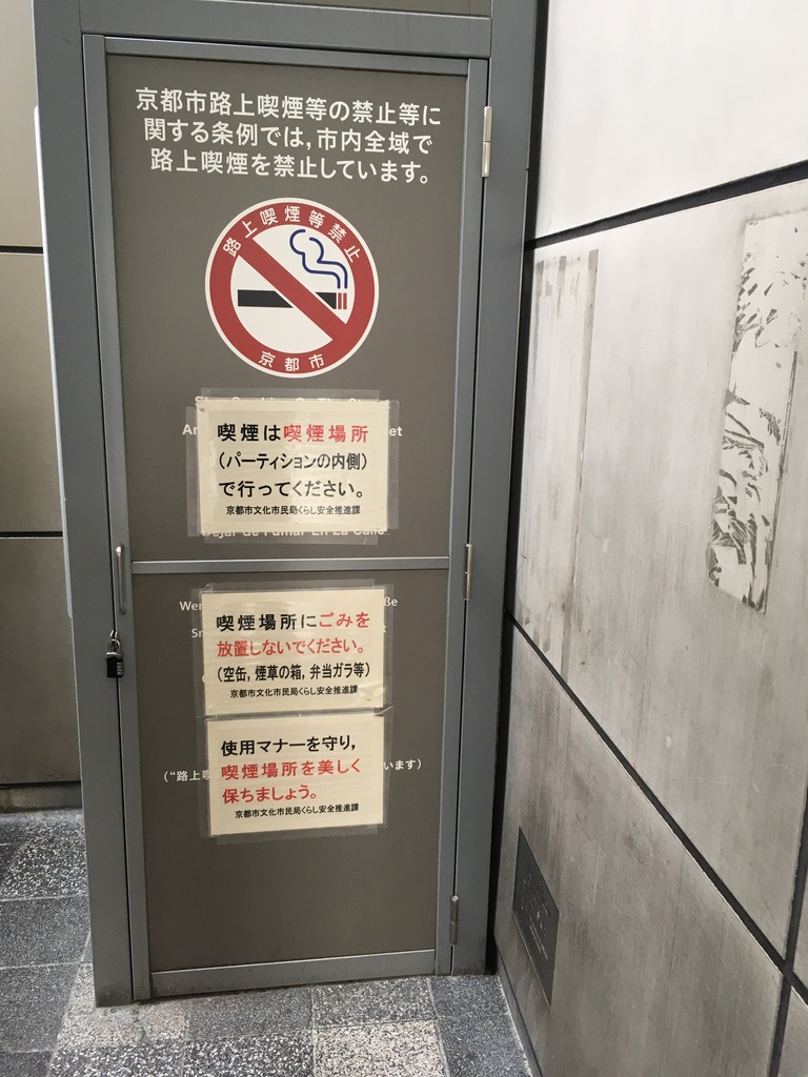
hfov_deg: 48.2
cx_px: 404
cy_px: 538
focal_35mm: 29
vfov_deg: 61.7
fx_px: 903
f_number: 2.2
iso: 25
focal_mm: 4.15
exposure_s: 1/30
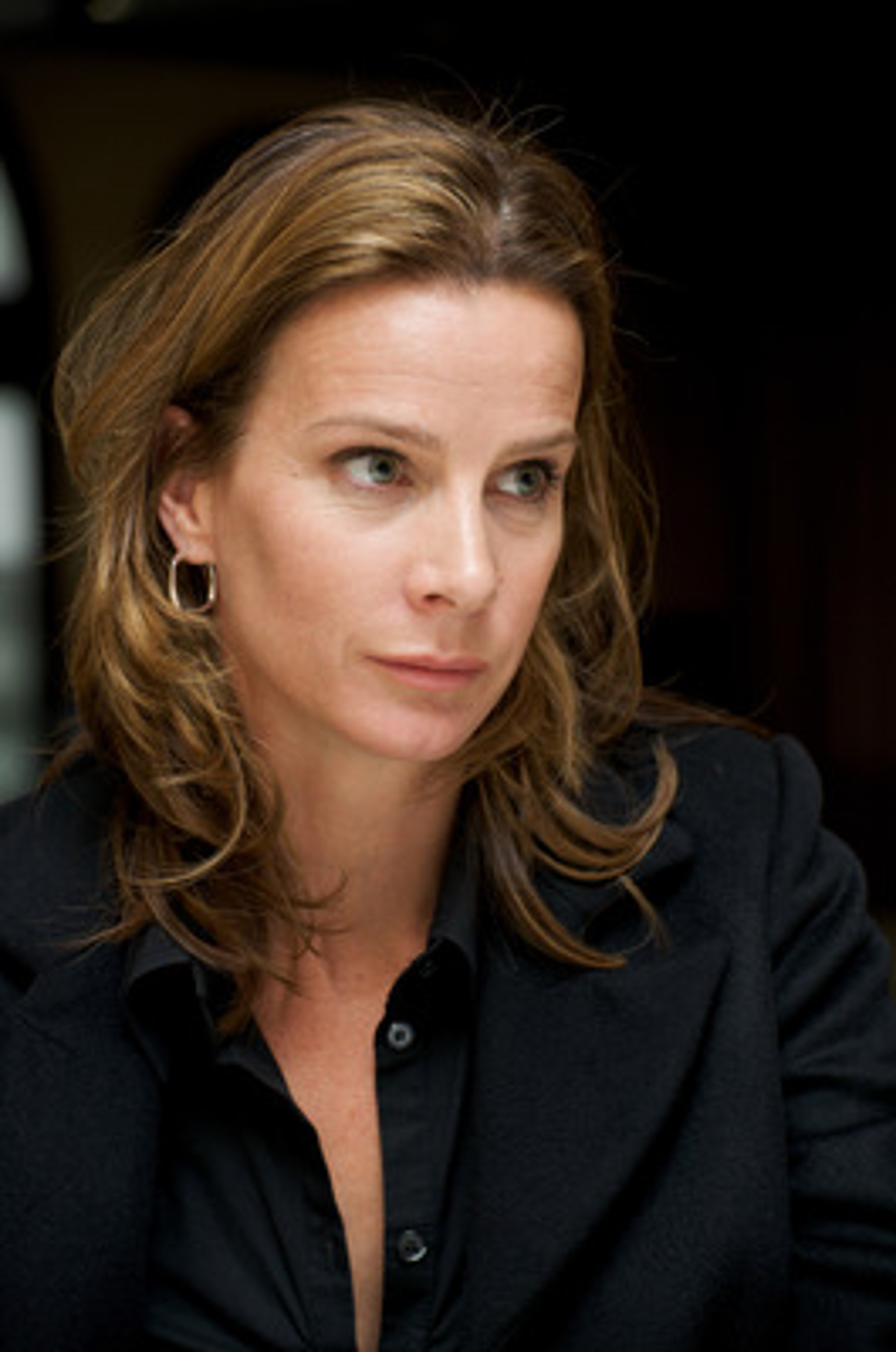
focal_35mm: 98
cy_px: 676
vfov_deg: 20.9
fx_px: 3674
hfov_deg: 13.9
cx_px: 448
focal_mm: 98
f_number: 6.3
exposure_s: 1/80
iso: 400
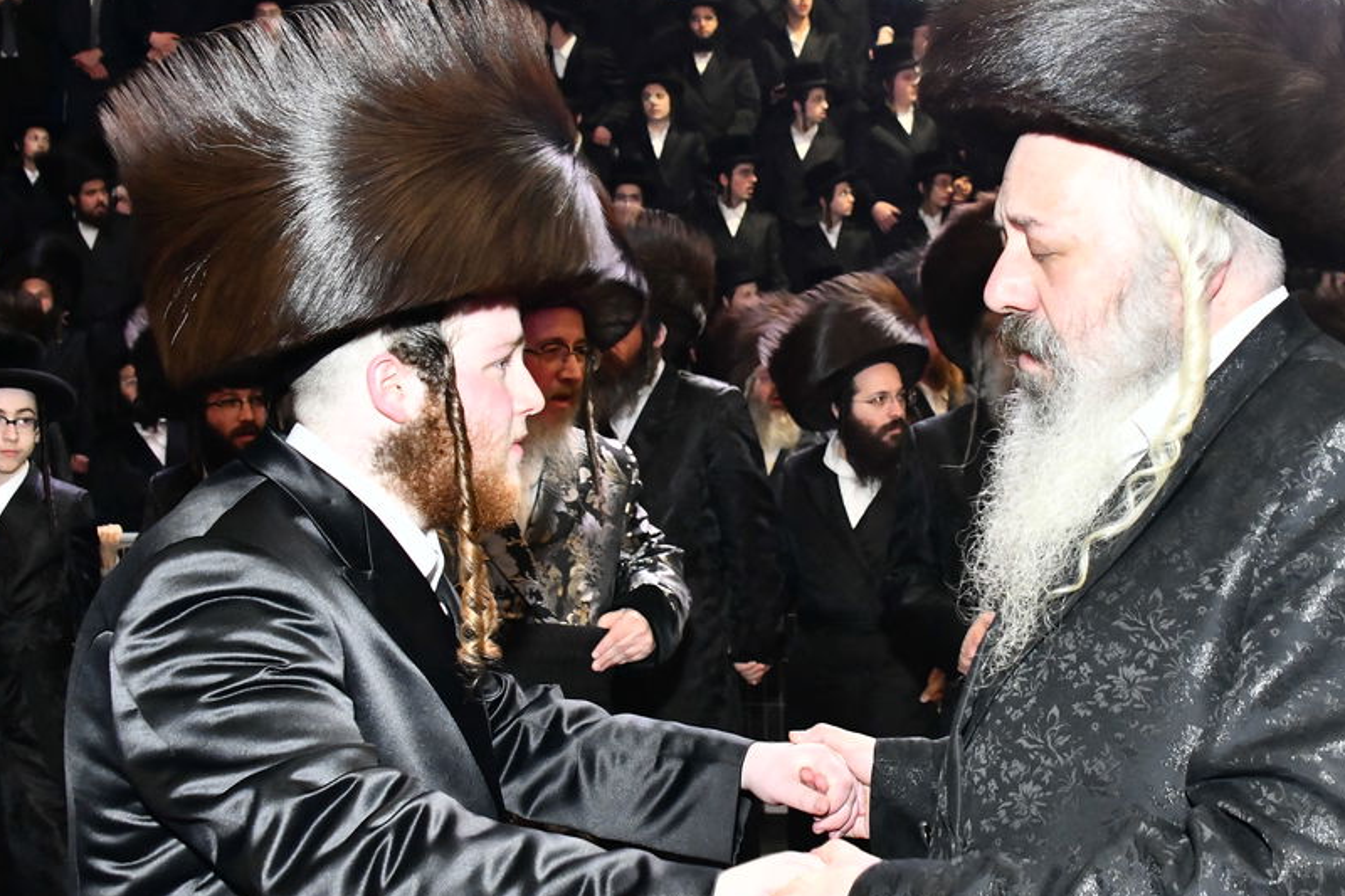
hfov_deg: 39.9
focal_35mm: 49
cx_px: 889
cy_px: 413
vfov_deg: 27.5
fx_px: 1830
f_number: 5.6
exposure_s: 1/125
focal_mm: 28
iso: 2500
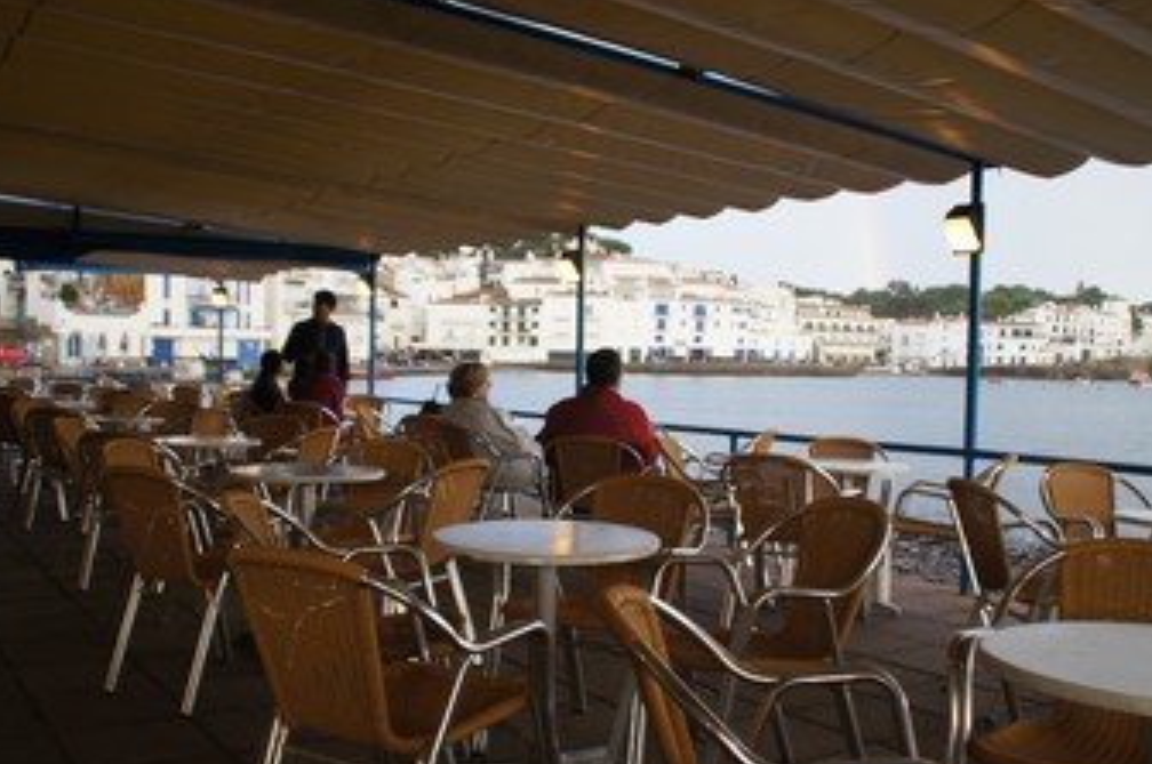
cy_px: 399
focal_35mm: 37
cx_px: 597
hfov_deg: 51.9
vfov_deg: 35.8
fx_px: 1182
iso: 160
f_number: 3.5
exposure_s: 1/30
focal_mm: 18
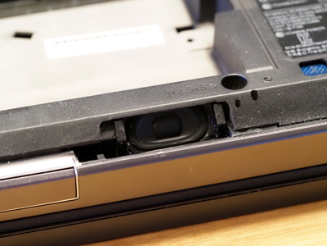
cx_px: 164
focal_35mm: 120
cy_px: 123
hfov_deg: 16.4
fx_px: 1134
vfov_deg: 12.3
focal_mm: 60
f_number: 5.6
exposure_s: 1/50
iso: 6400
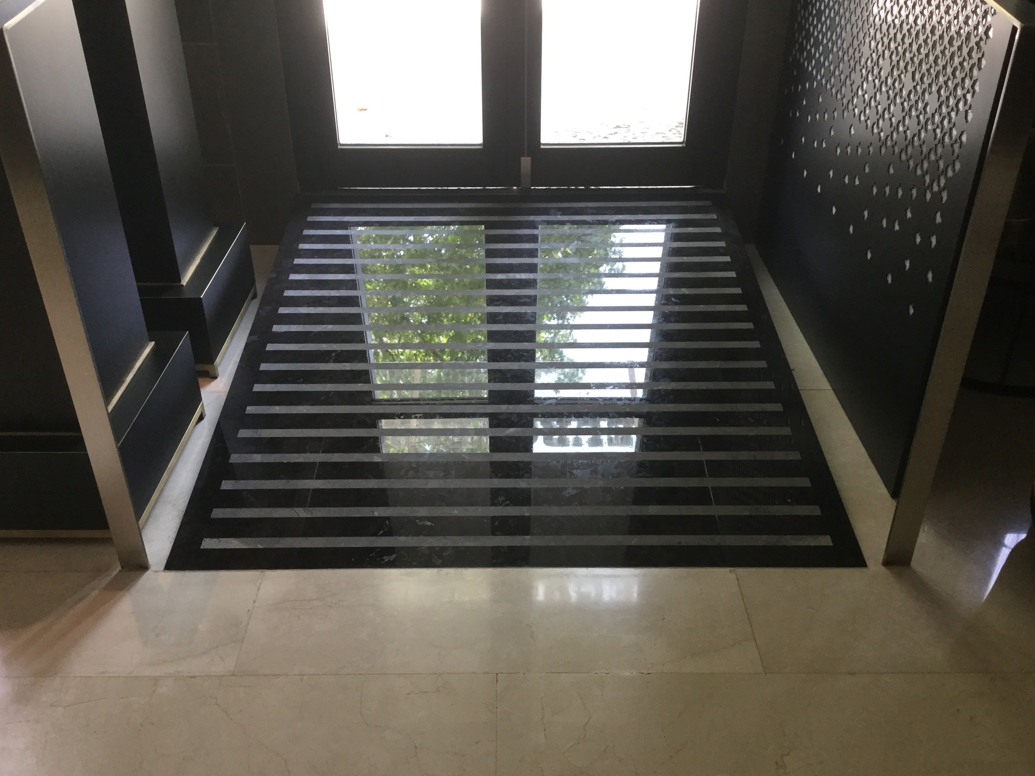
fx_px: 957
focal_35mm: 32
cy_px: 393
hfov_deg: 56.8
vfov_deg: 44.2
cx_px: 506
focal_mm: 3.3
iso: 100
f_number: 2.4
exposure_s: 1/33
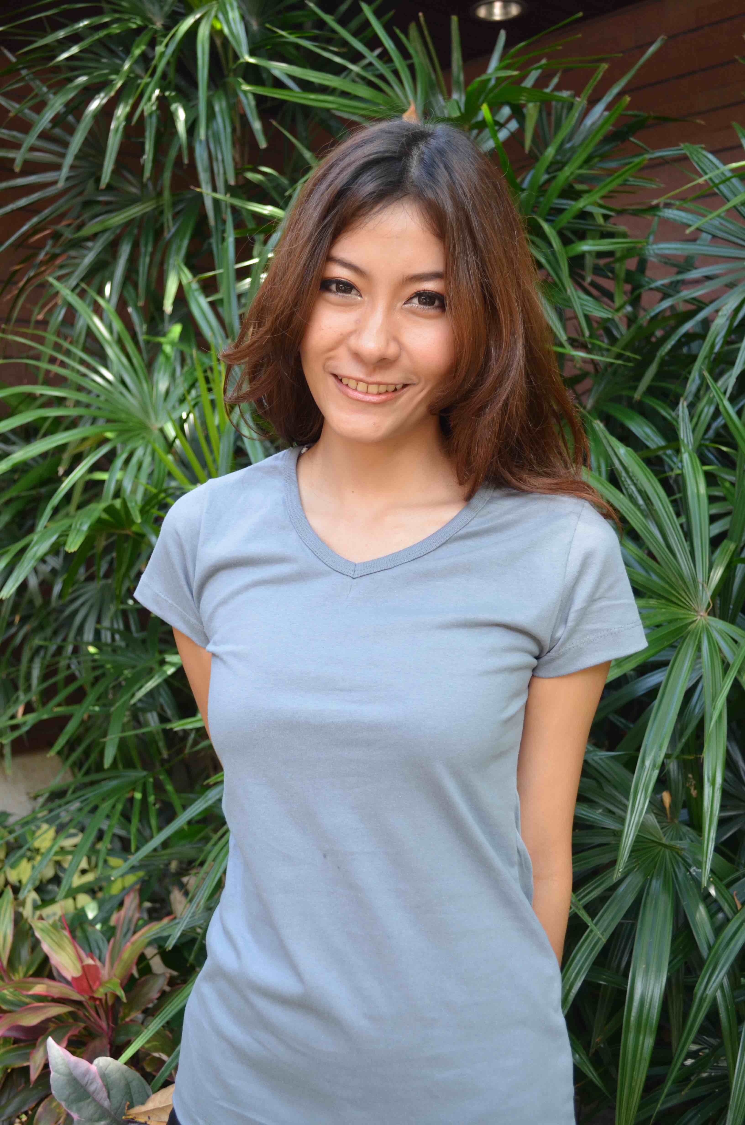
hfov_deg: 34.1
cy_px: 562
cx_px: 372
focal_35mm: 39
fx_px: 1216
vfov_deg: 49.6
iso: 400
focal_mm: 26
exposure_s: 1/90
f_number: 4.8
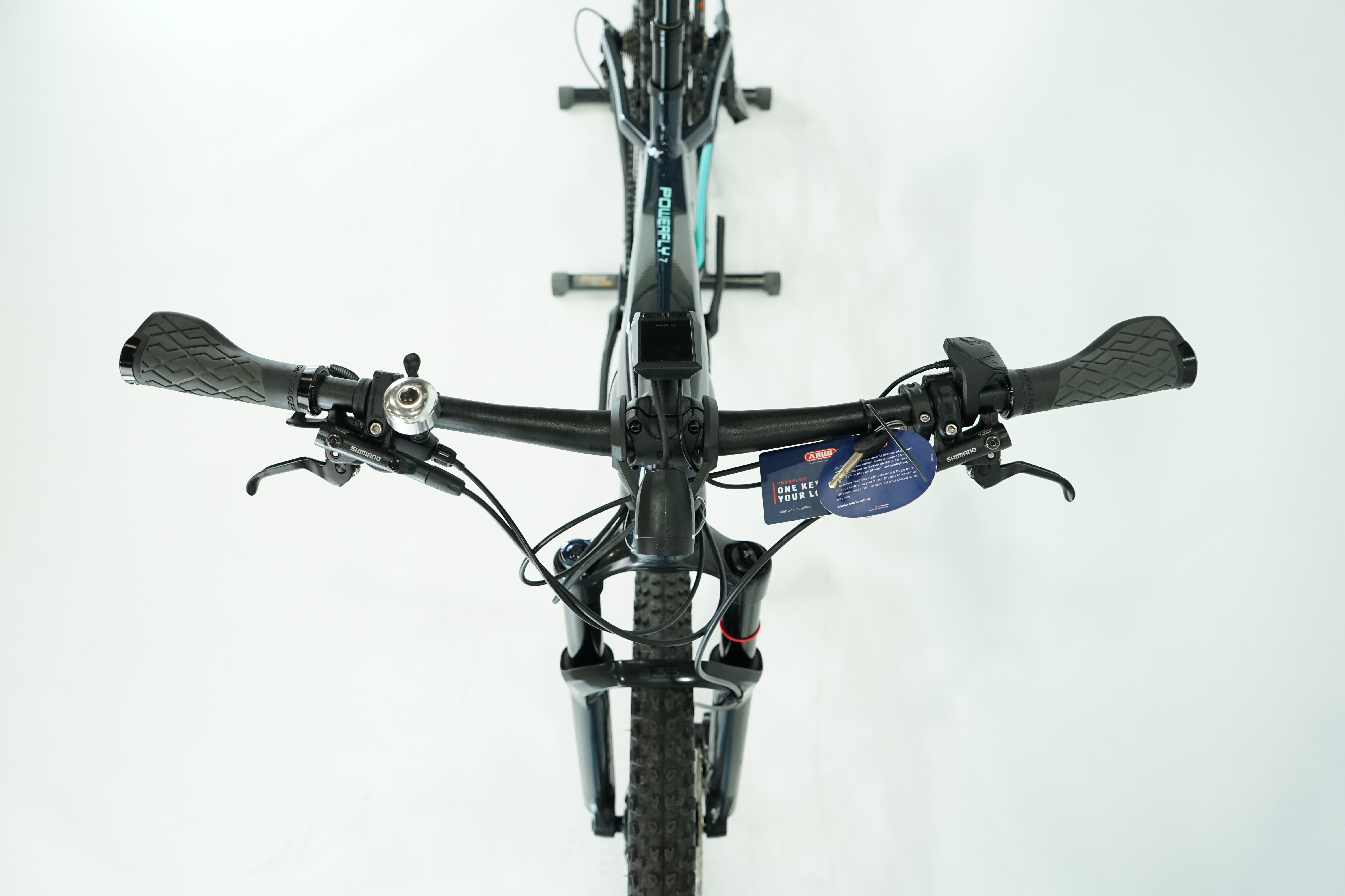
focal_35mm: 28
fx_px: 1046
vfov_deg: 46.4
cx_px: 672
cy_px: 448
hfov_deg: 65.5
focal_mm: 28
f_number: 5
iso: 1600
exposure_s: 1/200
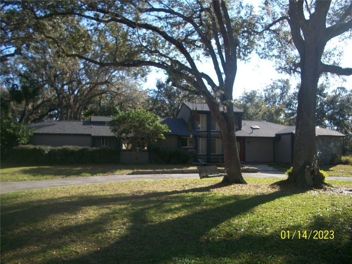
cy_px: 132
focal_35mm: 35
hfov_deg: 52.6
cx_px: 176
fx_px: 356
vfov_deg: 40.7
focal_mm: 6.3
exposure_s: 1/400
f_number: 3.1
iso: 80
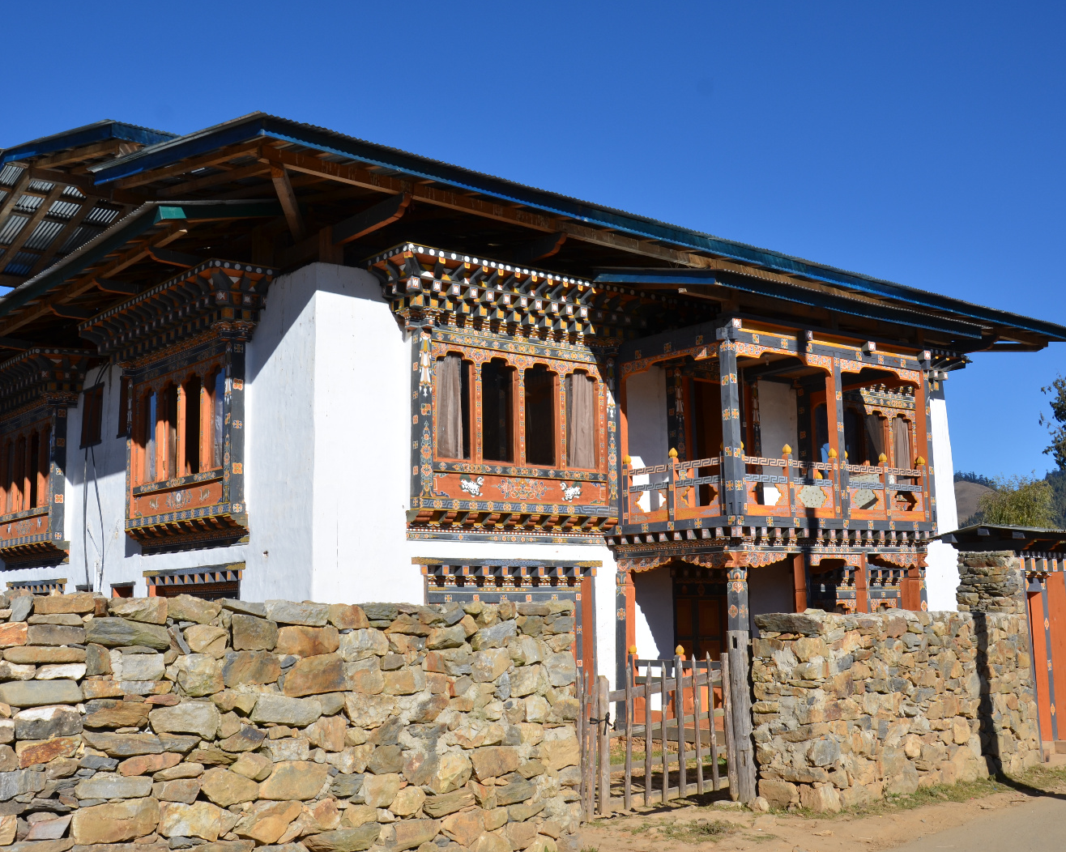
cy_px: 426
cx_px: 486
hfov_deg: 44.8
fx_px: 1293
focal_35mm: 41
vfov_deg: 36.5
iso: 100
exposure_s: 1/320
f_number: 8
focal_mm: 24
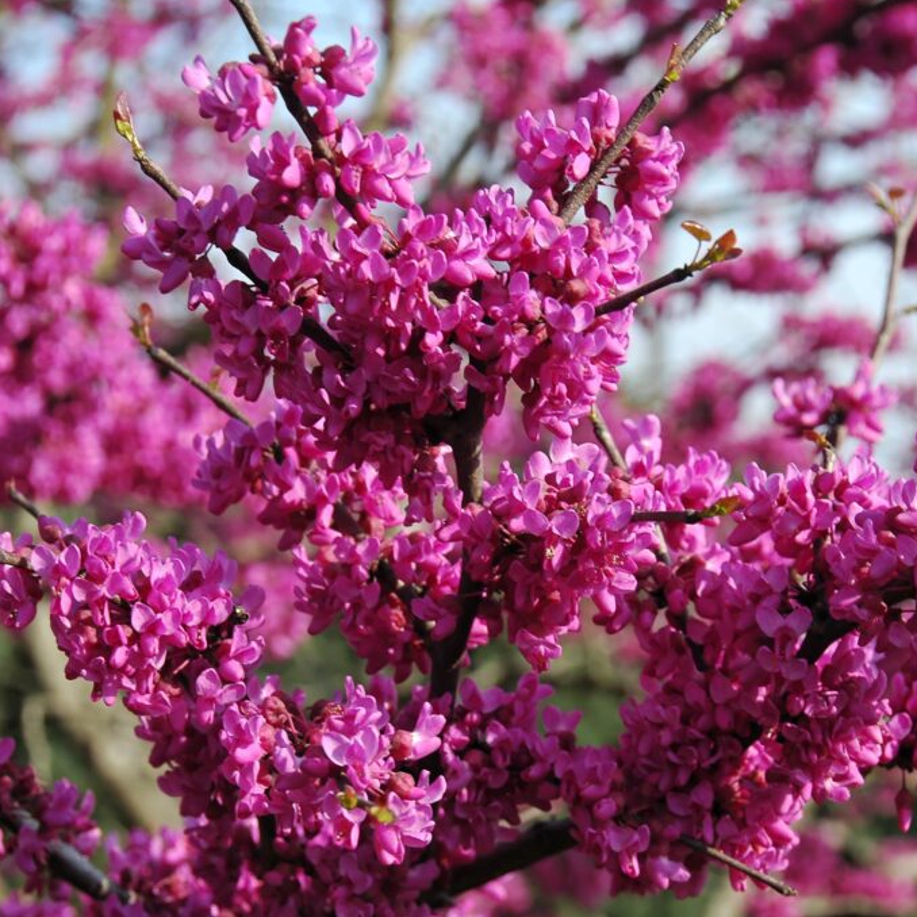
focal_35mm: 100
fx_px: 2997
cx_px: 444
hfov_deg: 17.4
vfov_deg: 17.4
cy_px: 458
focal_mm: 52
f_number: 9
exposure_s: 1/80
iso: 200
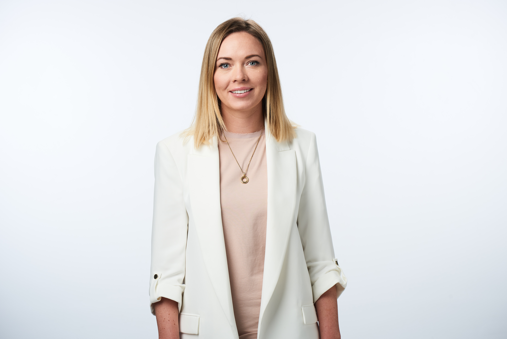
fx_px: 1479
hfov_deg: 19.5
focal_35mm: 105
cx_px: 254
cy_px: 170
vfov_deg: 13.1
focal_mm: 105
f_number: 9
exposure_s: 1/200
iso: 100
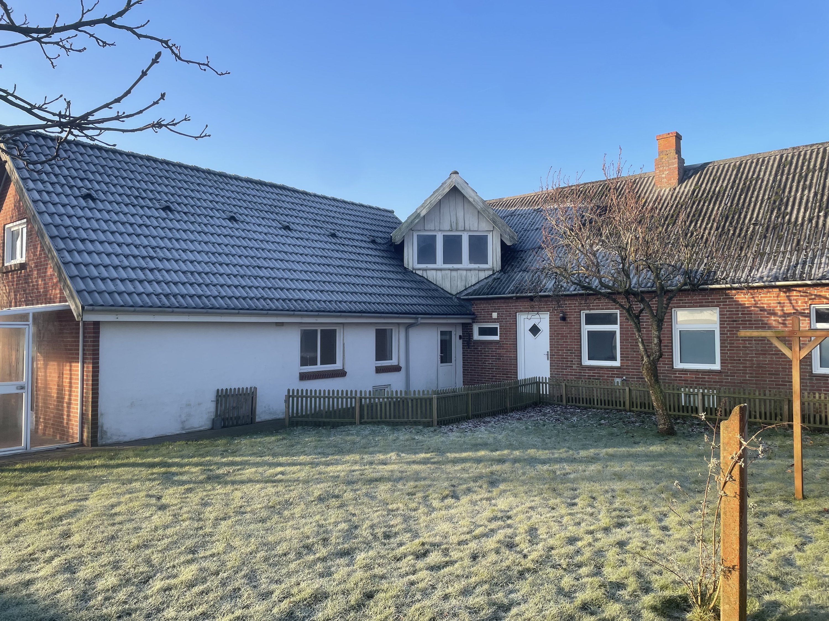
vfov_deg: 53.1
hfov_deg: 67.3
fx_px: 623
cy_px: 310
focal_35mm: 26
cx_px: 414
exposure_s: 1/1092
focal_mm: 4.2
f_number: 1.6
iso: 32
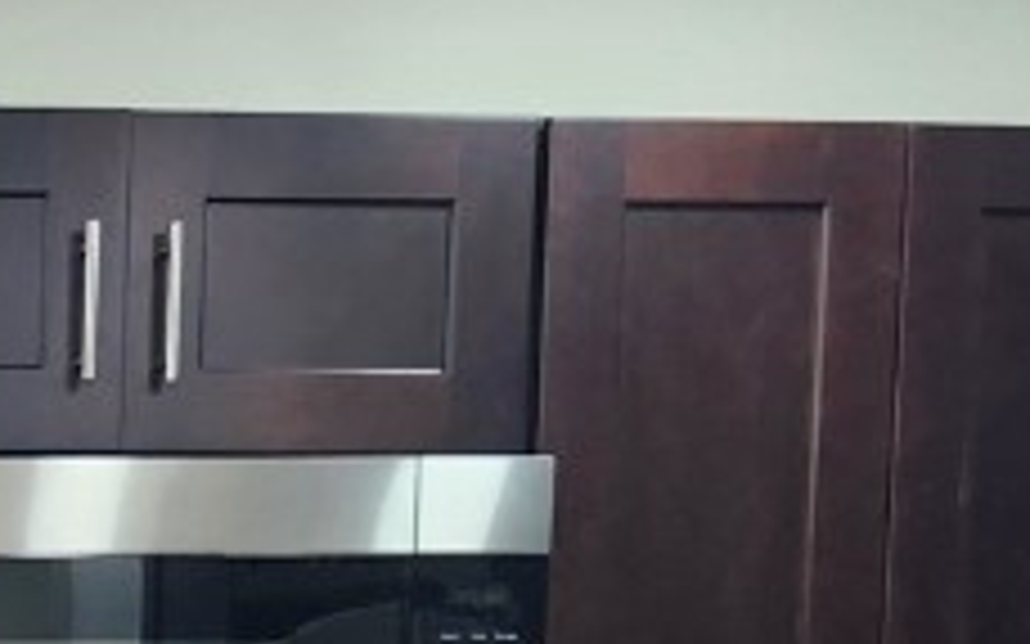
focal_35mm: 109
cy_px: 1342
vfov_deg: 10.8
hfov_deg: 17.3
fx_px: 3059
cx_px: -495
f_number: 1.8
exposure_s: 1/120
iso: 320
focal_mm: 5.54
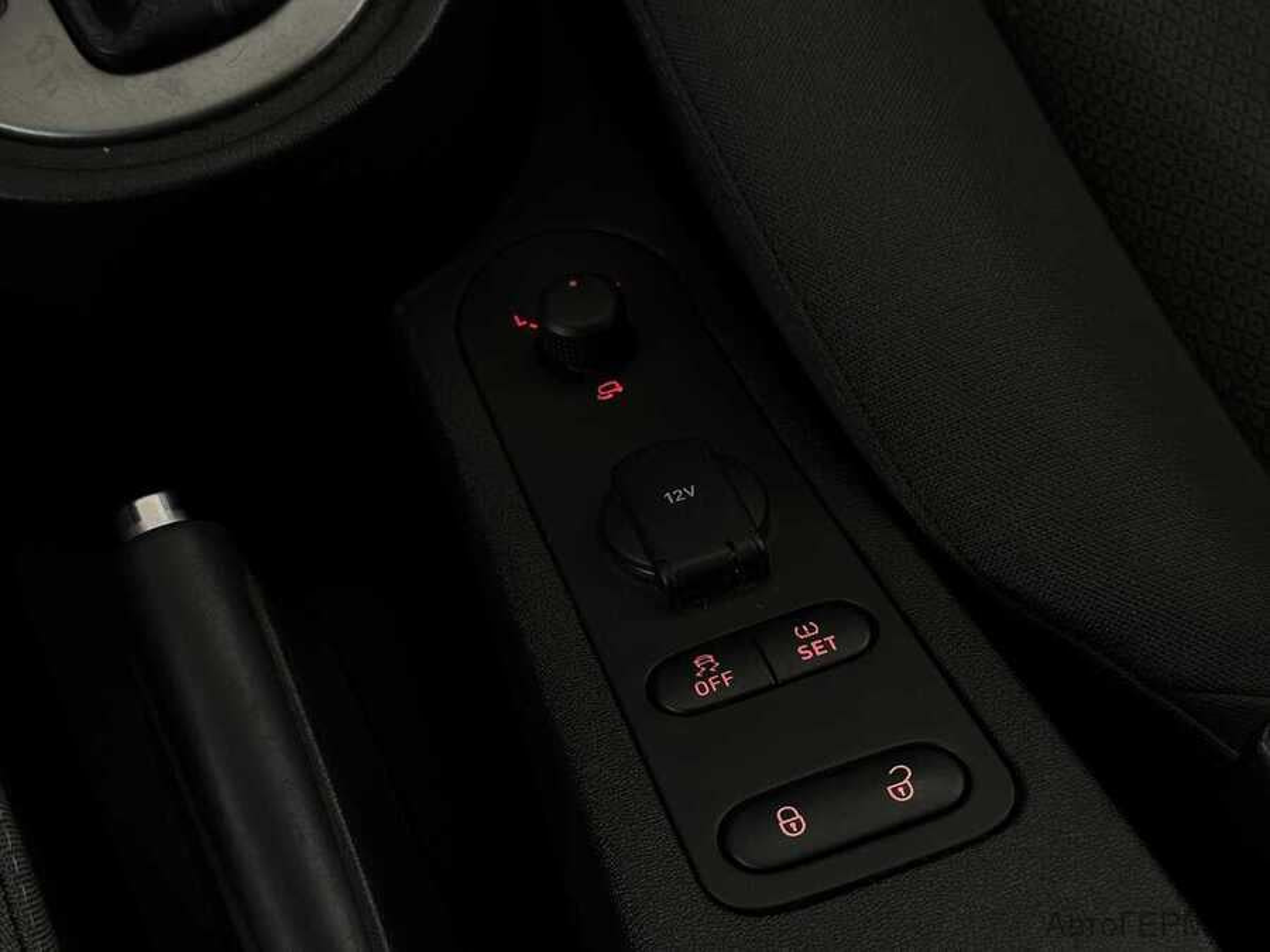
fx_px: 1761
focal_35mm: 48
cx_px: 635
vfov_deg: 30.3
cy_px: 476
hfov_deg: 39.7
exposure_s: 1/33
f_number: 1.78
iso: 250
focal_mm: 6.86
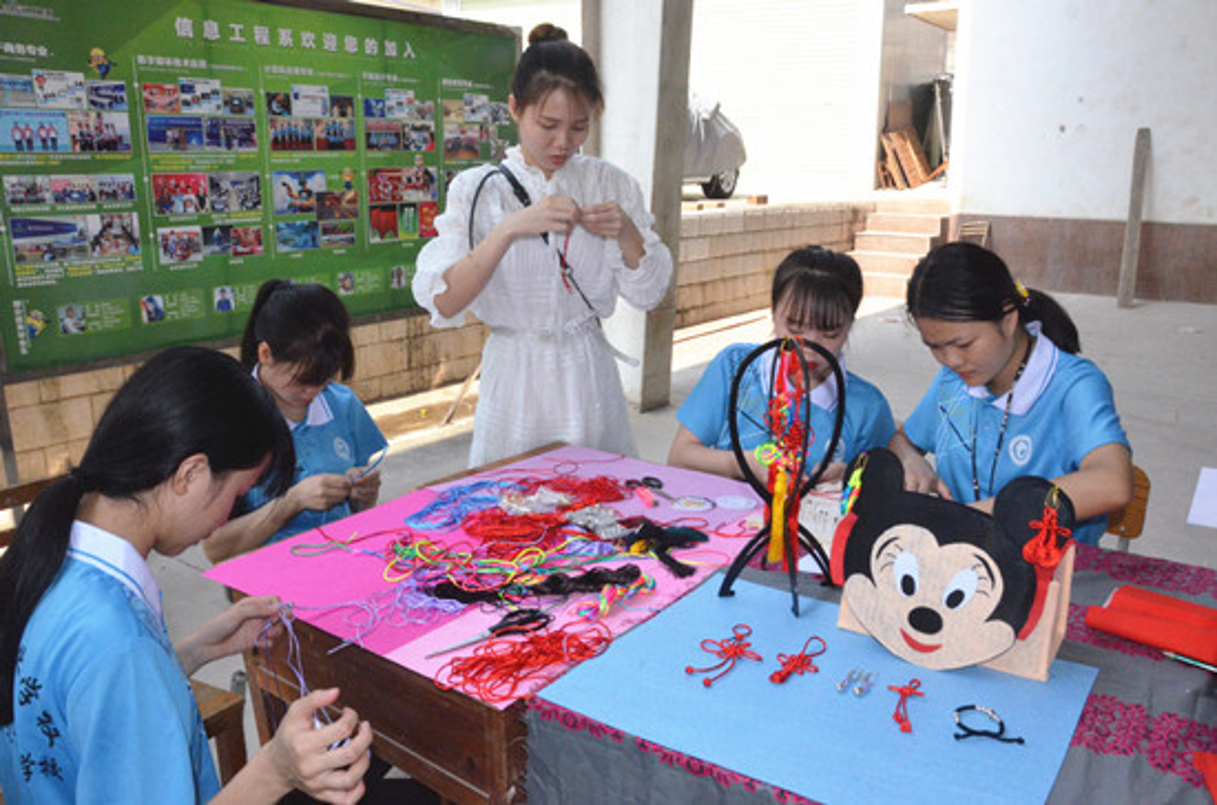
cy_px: 402
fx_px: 911
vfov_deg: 47.7
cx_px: 608
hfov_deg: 67.5
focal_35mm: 27
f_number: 20
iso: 3200
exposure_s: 1/250
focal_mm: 18
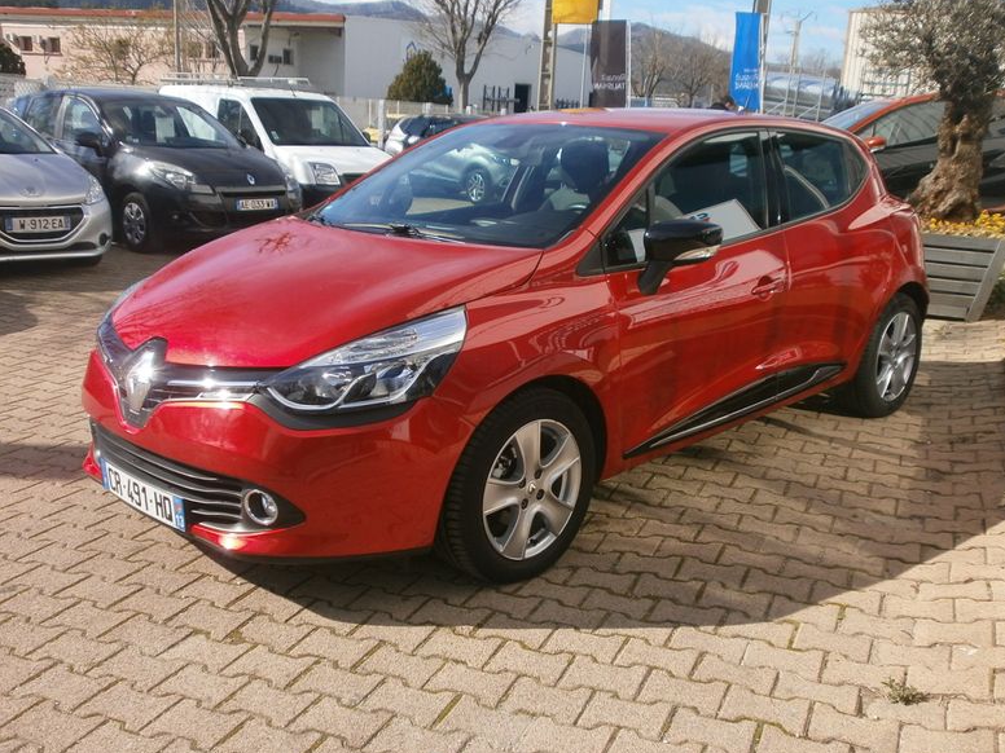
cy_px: 370
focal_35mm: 33
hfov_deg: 55.3
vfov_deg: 42.9
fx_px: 958
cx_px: 517
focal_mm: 5.8
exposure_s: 1/1000
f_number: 3.1
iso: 100
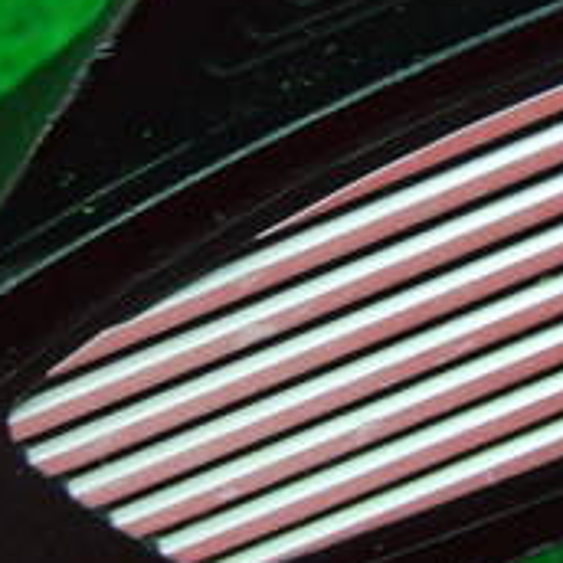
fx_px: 2245
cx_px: 592
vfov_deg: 14.2
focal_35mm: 122
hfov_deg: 14.0
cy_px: 59
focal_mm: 6.42
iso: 400
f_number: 3.6
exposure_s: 1/30
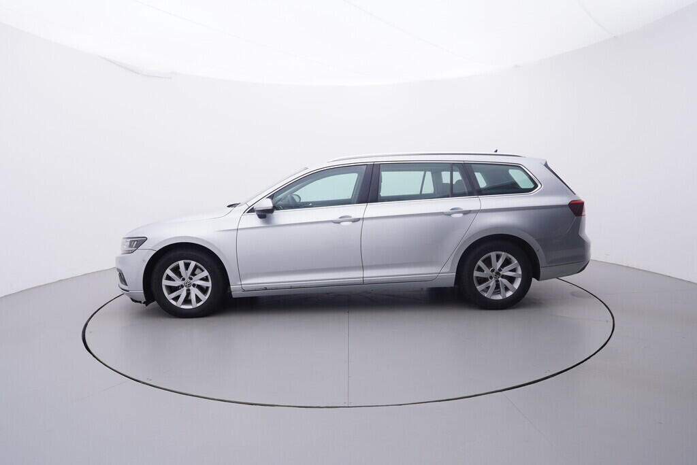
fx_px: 436
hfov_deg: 77.3
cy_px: 232
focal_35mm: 22
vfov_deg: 56.2
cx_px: 348
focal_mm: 15
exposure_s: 1/80
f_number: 5
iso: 200
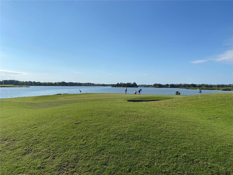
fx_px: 175
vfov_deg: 53.1
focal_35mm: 26
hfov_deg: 67.3
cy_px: 88
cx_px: 116
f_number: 1.8
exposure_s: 1/5747
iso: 32
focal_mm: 4.25
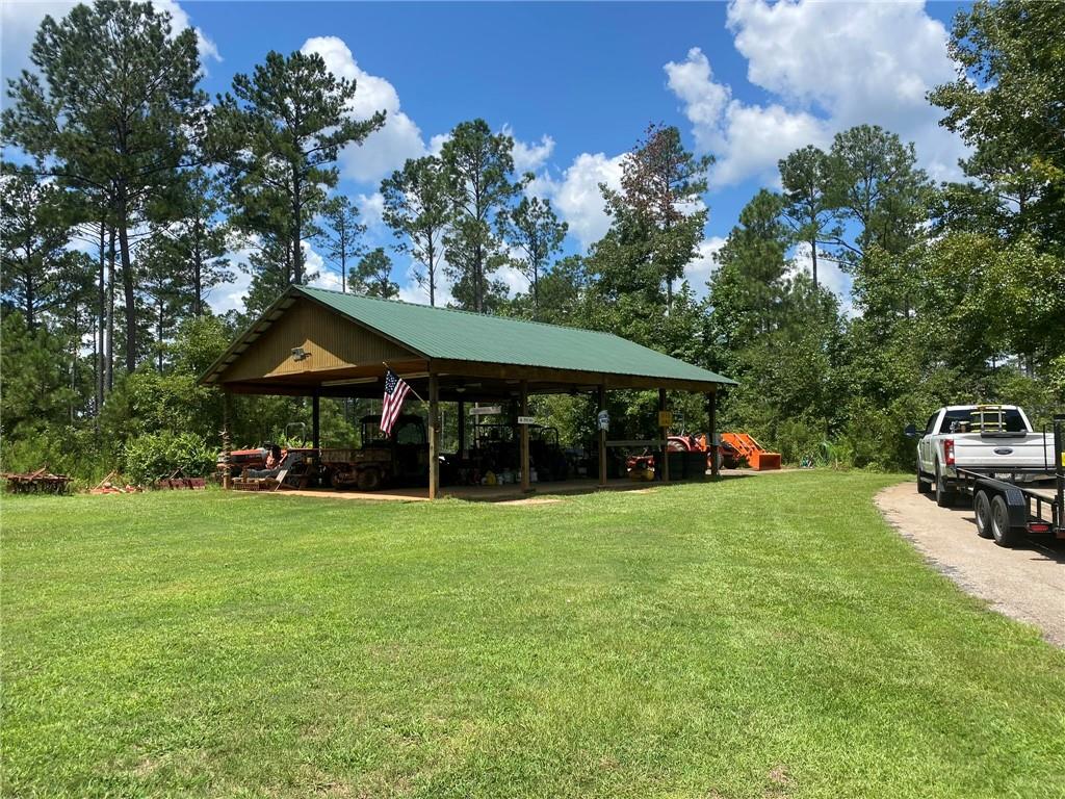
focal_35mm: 26
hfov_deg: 67.3
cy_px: 400
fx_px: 800
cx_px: 532
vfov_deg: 53.1
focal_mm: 4.25
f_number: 1.8
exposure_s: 1/2315
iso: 32
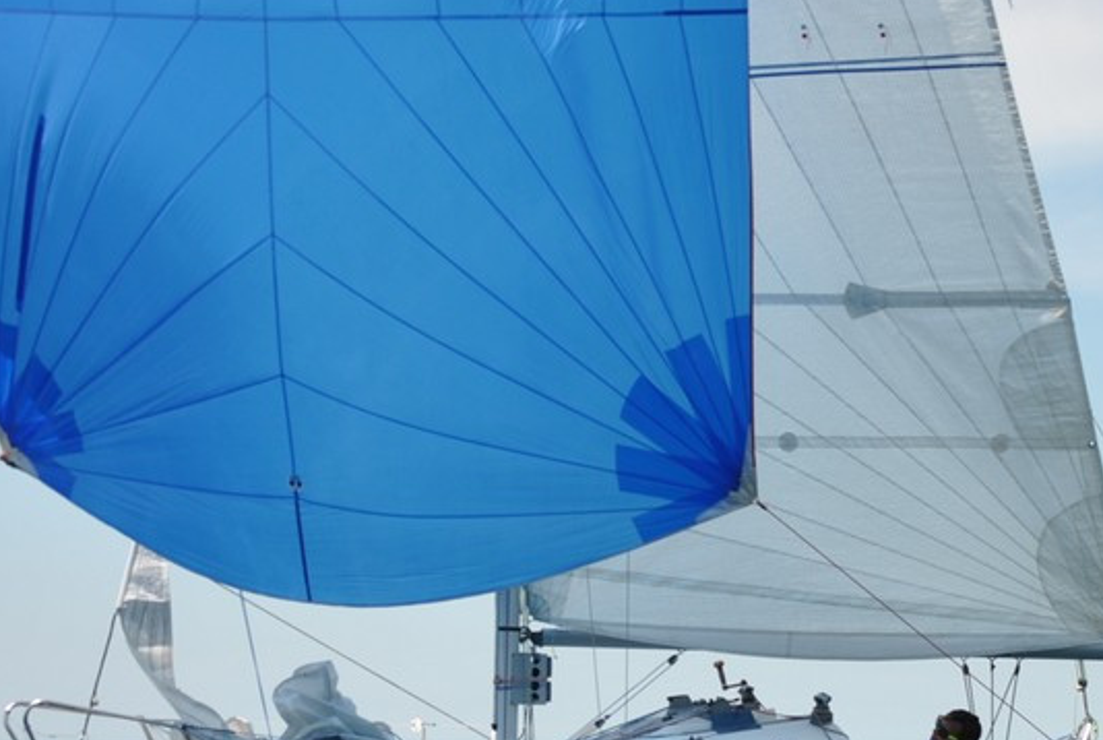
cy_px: 542
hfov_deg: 13.1
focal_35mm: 156
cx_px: 653
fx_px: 4788
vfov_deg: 8.8
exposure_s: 1/500
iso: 125
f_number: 5.6
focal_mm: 62
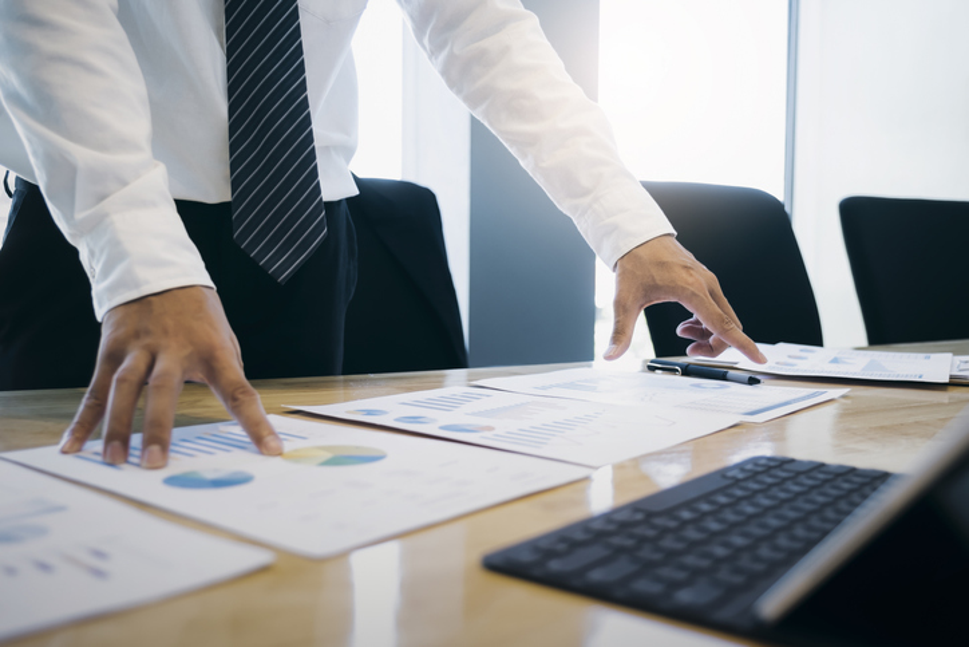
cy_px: 324
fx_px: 942
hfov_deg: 54.4
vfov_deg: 37.9
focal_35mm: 35
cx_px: 484
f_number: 2.8
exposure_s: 1/60
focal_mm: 23.4
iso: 320
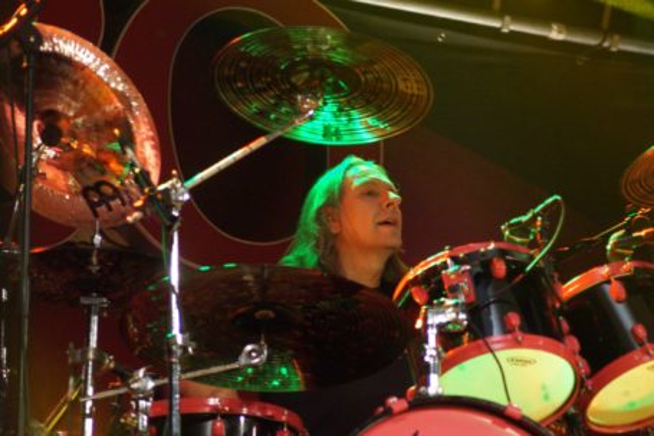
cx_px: 327
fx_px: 3541
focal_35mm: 195
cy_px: 218
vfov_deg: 7.0
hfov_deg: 10.6
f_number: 4
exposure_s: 1/60
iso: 3200
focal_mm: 130
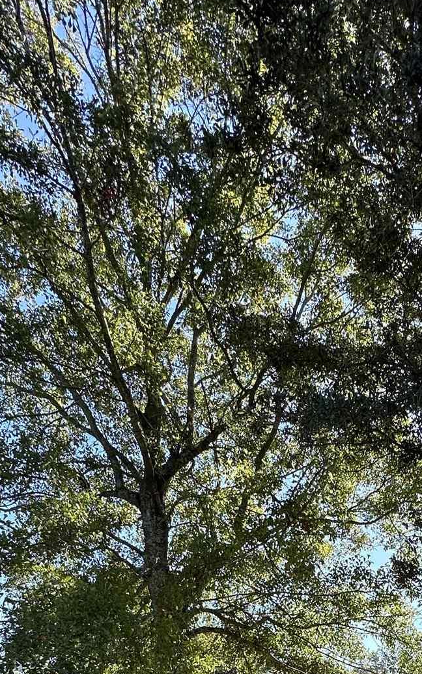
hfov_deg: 37.0
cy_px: 740
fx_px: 607
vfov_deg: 44.5
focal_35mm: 33
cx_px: 339
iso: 40
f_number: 2.2
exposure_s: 1/600
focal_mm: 2.22
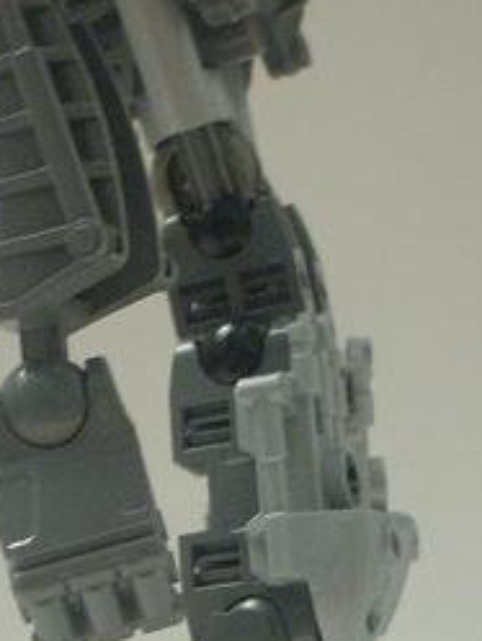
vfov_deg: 17.2
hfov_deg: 13.0
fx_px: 2115
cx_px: 209
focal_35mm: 114
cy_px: 471
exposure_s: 1/4
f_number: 2.8
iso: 200
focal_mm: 6.2
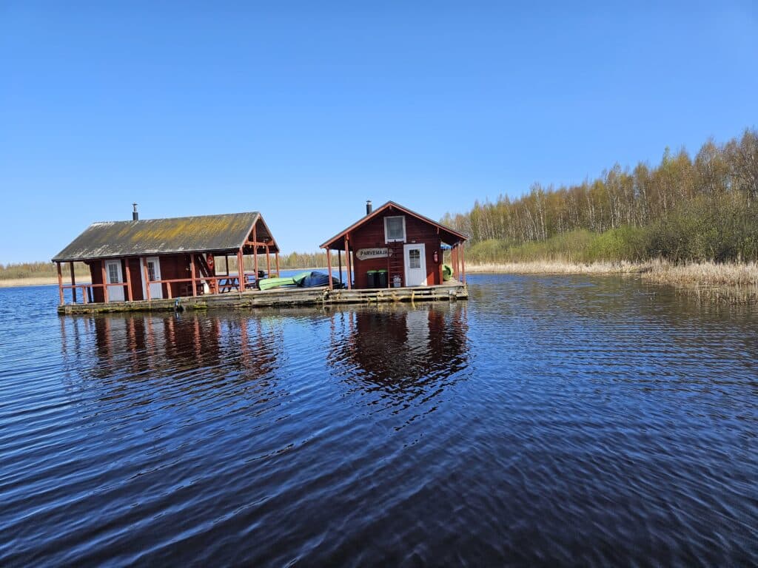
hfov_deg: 73.9
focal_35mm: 23
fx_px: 504
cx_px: 379
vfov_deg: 58.9
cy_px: 284
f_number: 1.8
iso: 32
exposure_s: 1/1619
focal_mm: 5.4
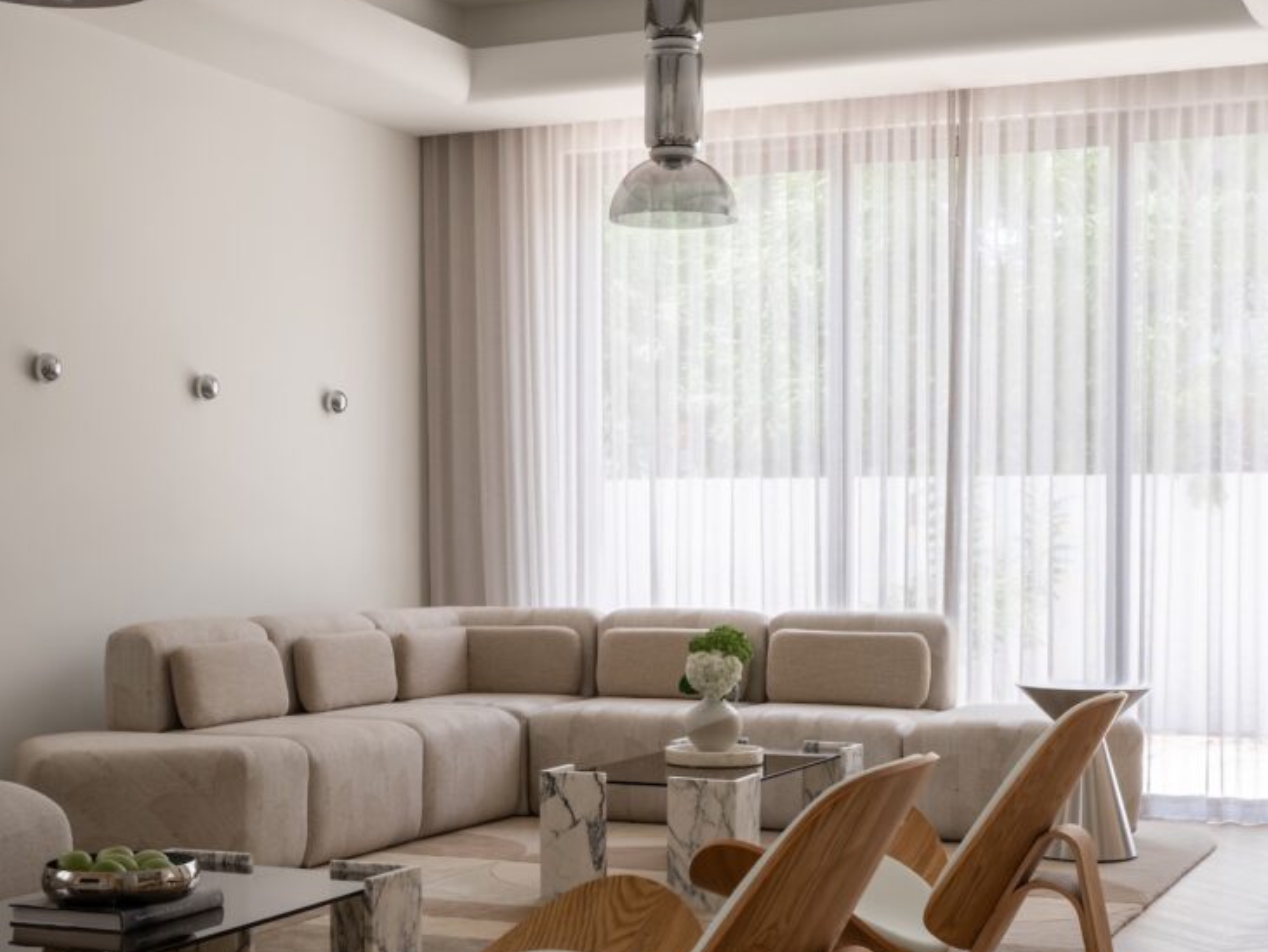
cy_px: 614
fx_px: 2052
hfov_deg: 34.3
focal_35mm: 56
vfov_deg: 26.0
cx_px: 620
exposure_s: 1/40
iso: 160
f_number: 11
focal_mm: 35
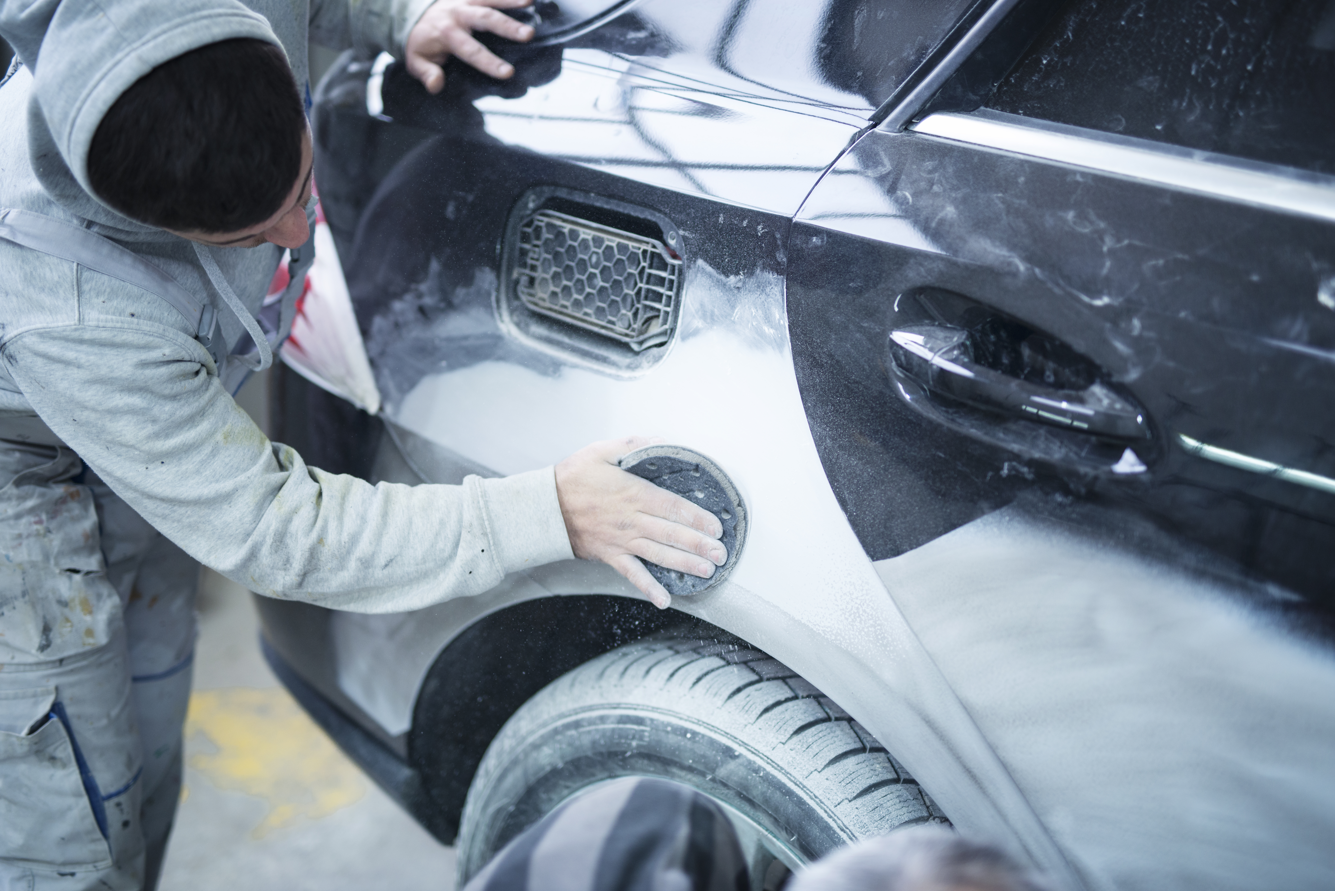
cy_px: 446
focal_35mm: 50
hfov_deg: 39.6
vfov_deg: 27.0
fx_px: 1855
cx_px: 668
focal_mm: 50
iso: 500
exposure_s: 1/250
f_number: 1.6
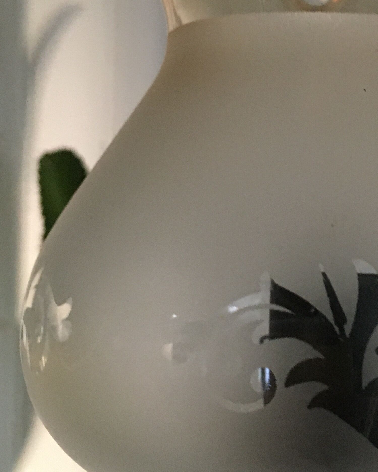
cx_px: 329
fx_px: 853
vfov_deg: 30.8
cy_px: 173
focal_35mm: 61
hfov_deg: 24.4
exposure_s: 1/17
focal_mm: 4.15
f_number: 2.2
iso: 200
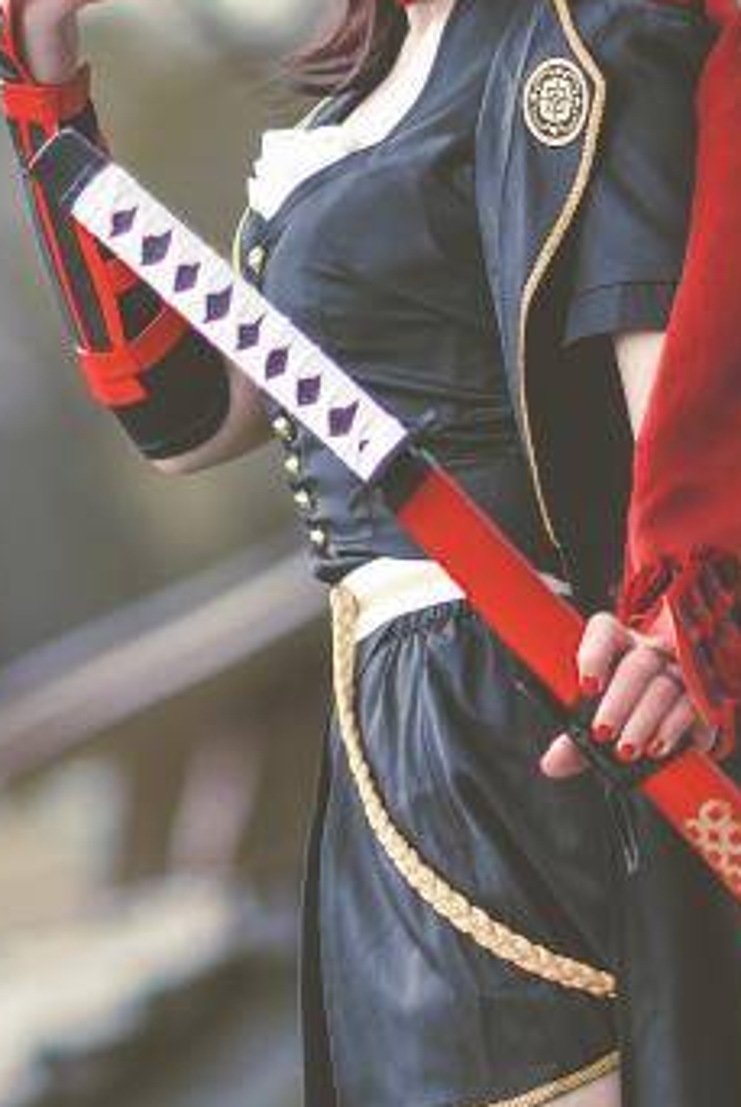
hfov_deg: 3.7
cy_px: 621
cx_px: 270
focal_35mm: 368
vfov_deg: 5.6
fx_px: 11327
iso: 100
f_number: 2
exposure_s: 1/1250
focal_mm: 105
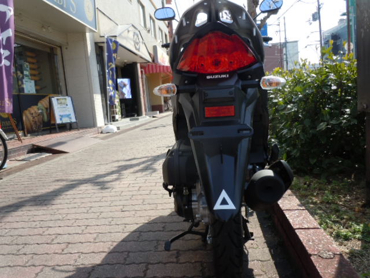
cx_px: 185
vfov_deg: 49.7
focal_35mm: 28
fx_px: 299
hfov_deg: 63.4
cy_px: 139
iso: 100
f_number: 3.7
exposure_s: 1/320
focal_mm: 5
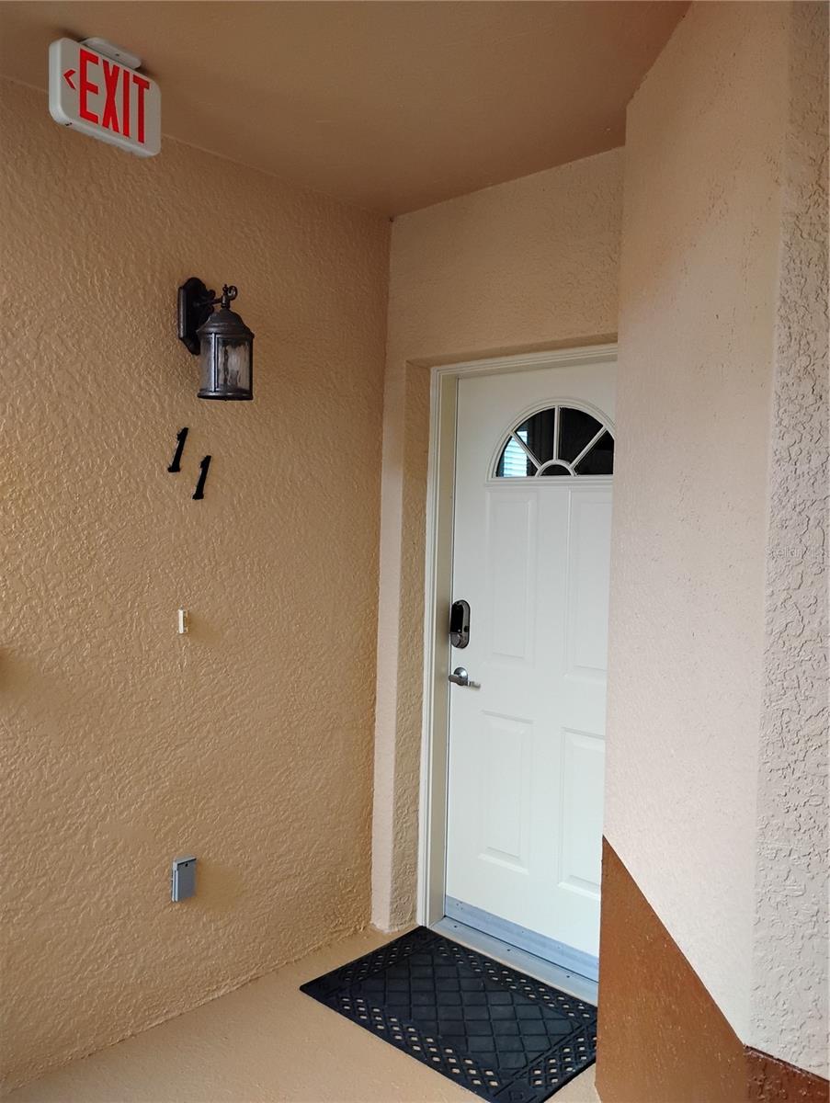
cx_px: 415
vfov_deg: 63.4
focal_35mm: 28
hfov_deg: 49.8
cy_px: 552
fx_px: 893
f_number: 1.8
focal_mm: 4.26
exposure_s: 1/120
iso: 678
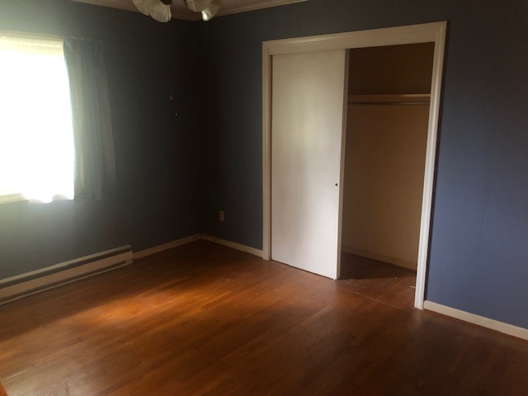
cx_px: 264
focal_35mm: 28
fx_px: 427
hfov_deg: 63.4
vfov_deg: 49.7
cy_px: 198
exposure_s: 1/4
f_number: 1.8
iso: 100
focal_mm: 4
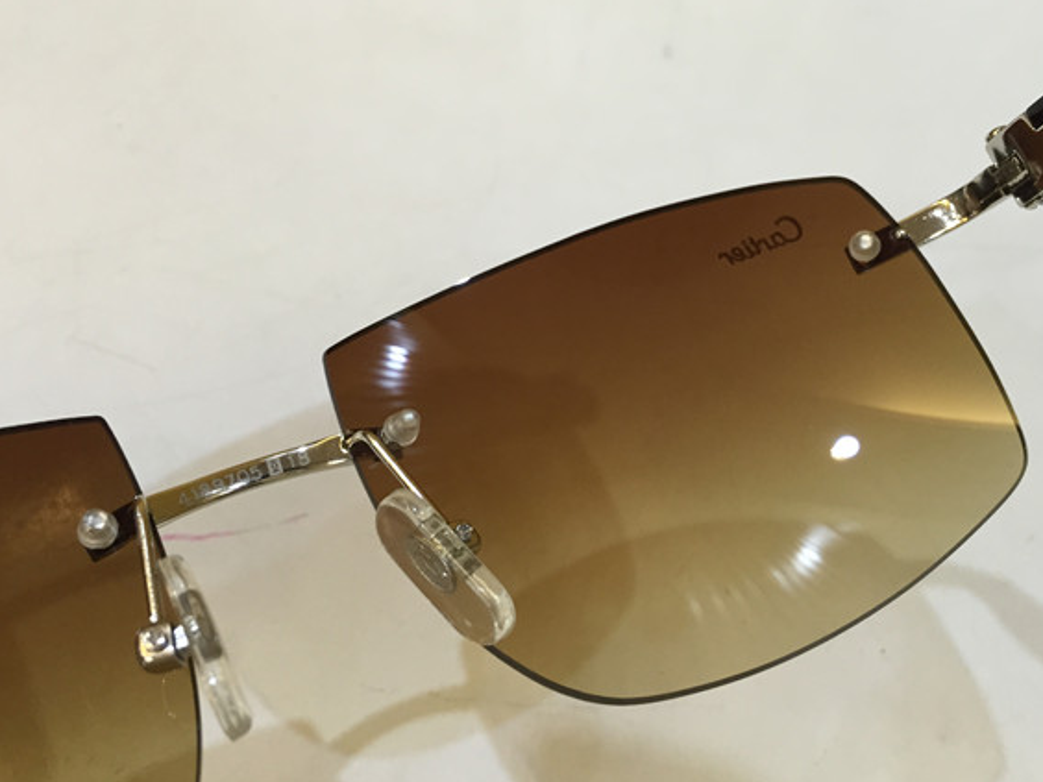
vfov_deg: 39.6
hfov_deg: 51.2
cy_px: 343
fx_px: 1085
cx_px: 586
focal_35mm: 36
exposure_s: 1/33
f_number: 2.2
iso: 125
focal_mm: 4.15
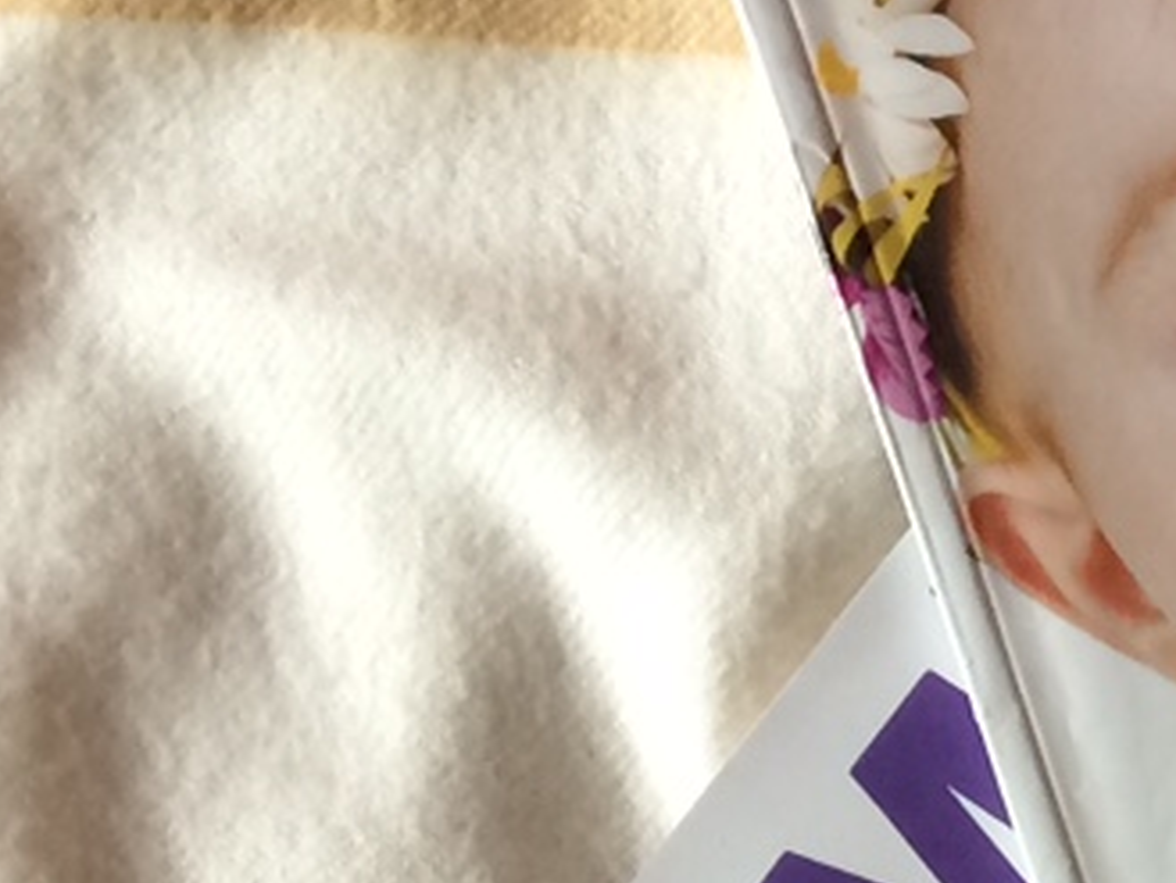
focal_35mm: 144
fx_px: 4894
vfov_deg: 10.3
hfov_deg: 11.7
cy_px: 561
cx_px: 2645
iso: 40
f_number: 2.2
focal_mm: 4.15
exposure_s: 1/33
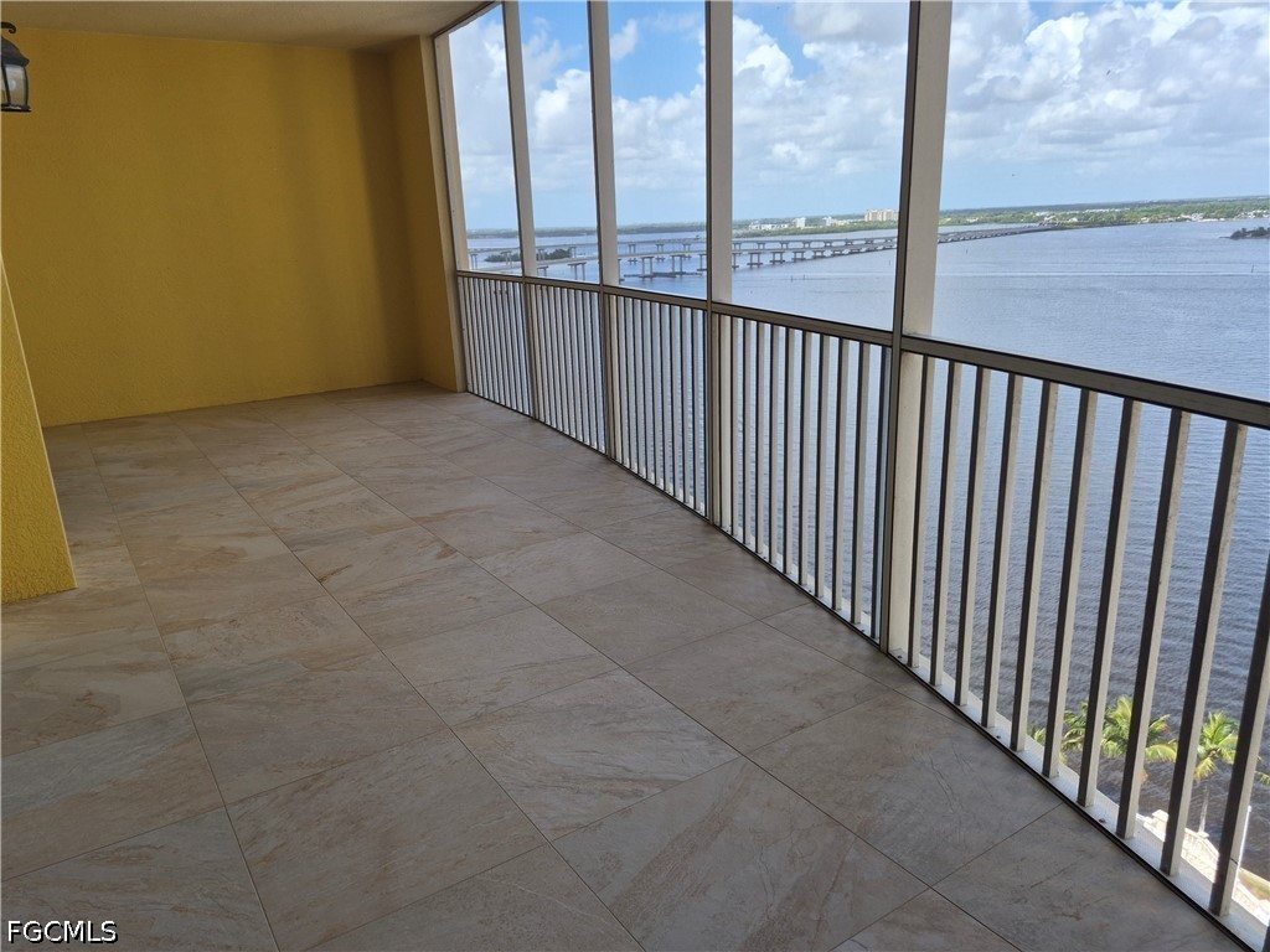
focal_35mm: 23
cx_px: 635
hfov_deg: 73.9
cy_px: 476
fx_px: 844
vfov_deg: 58.9
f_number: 1.8
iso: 80
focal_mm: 5.4
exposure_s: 1/2112
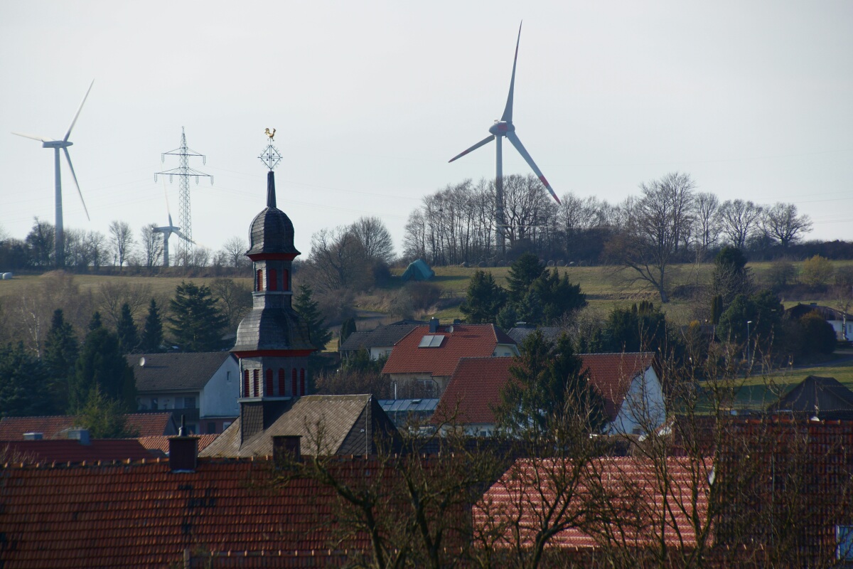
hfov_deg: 9.8
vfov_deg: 6.5
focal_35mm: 210
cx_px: 426
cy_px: 284
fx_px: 4975
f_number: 6.7
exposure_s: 1/250
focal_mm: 140
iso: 100
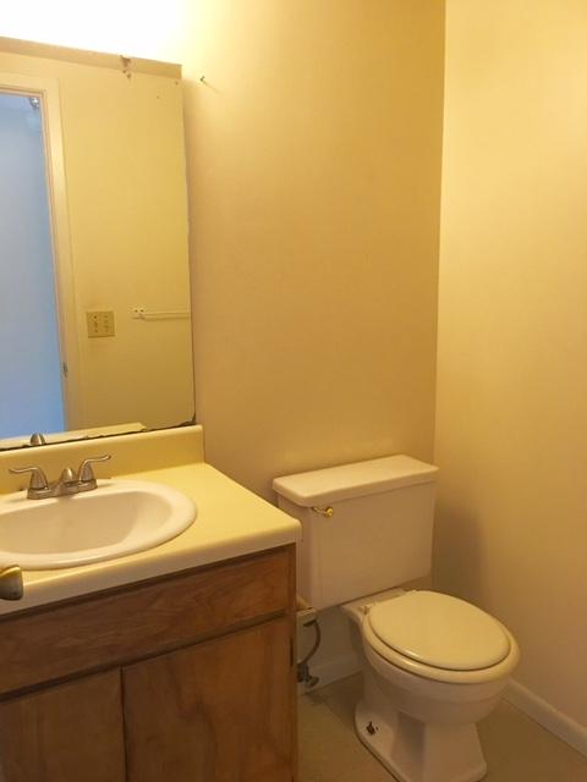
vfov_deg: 61.7
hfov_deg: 48.2
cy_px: 391
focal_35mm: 29
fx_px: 656
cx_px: 294
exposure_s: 1/15
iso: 80
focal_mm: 4.15
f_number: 2.2
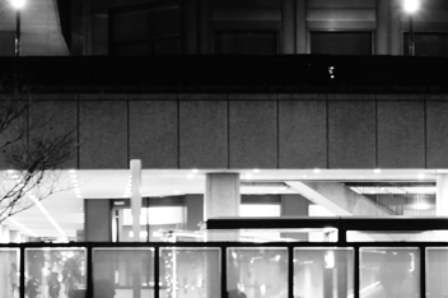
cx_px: 205
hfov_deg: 15.7
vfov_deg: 10.4
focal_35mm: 131
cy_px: 225
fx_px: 1629
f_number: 4.5
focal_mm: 30
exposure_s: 1/5
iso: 640
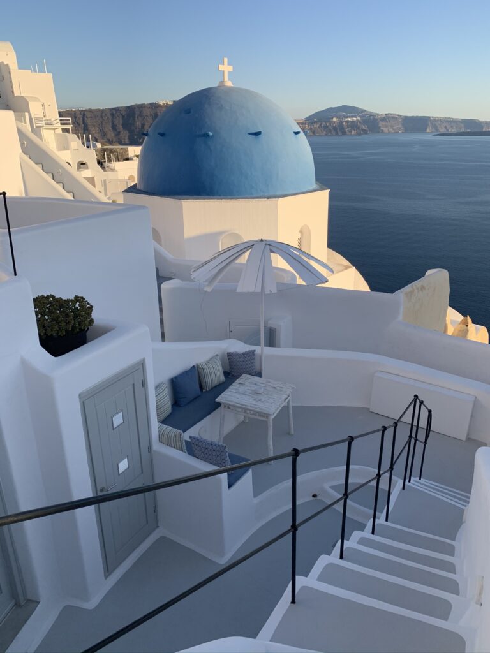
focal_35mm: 26
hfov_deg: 53.1
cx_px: 245
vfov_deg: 67.3
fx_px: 491
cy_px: 326
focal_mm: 4.25
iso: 25
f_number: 1.8
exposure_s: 1/1043
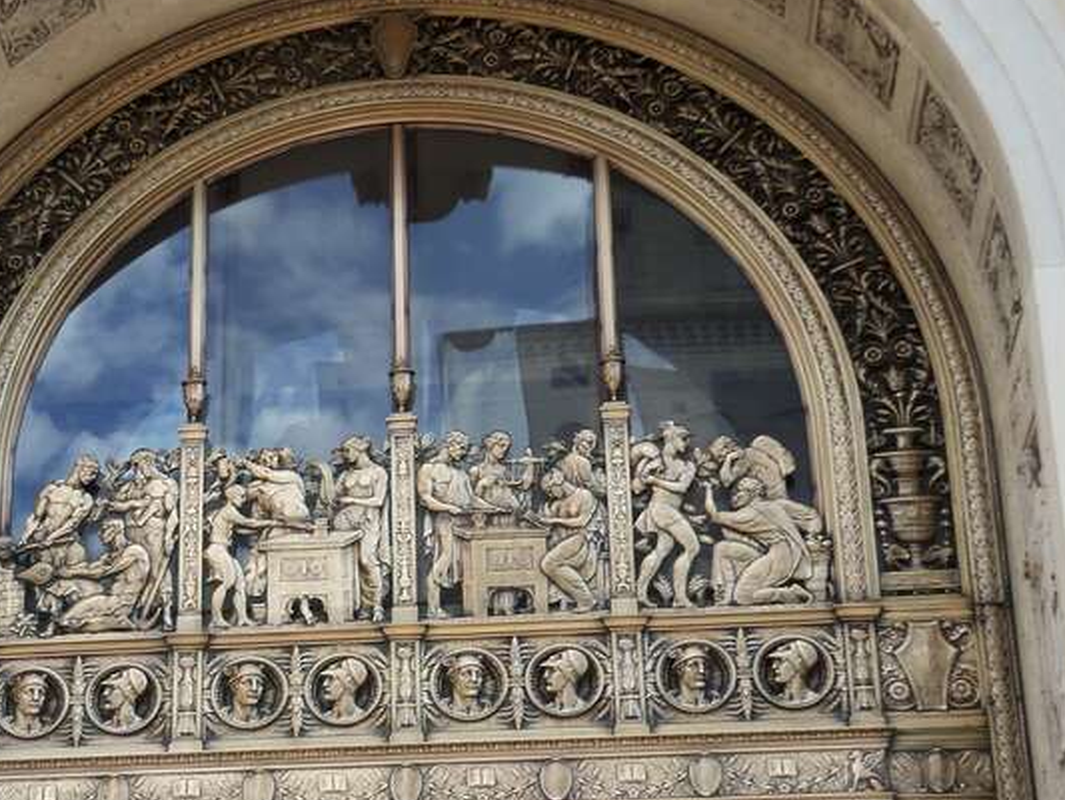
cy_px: 568
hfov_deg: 21.0
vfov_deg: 15.8
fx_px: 2862
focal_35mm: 93
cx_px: 322
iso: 64
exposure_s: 1/100
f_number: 4.8
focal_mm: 10.9
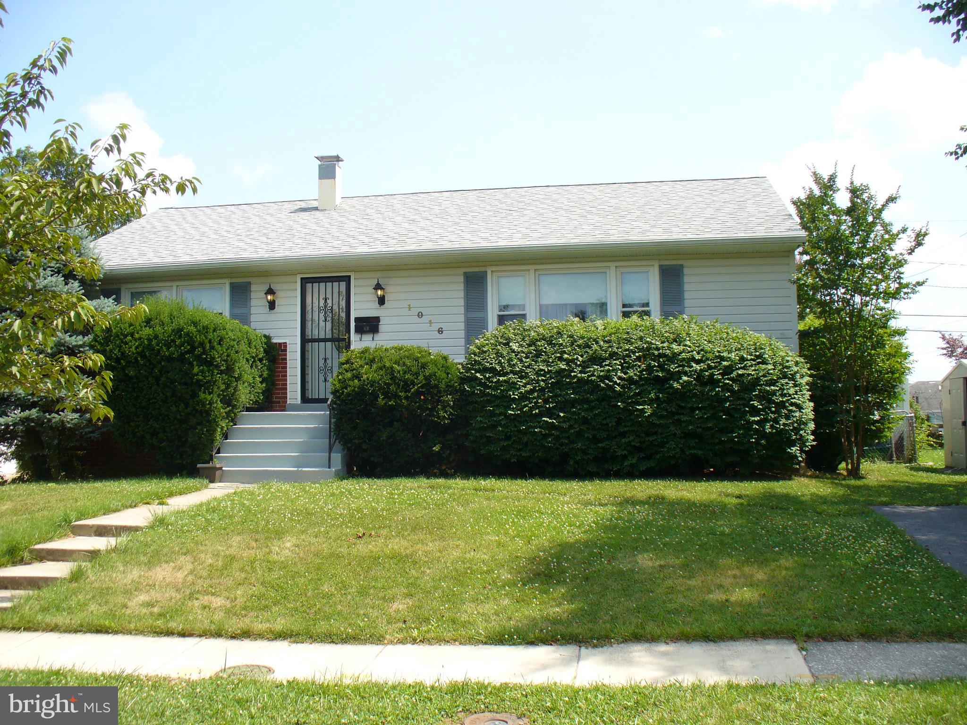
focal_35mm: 37
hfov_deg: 50.1
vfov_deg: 38.7
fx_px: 1034
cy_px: 362
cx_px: 484
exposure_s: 1/160
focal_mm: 6.1
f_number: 5.6
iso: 80
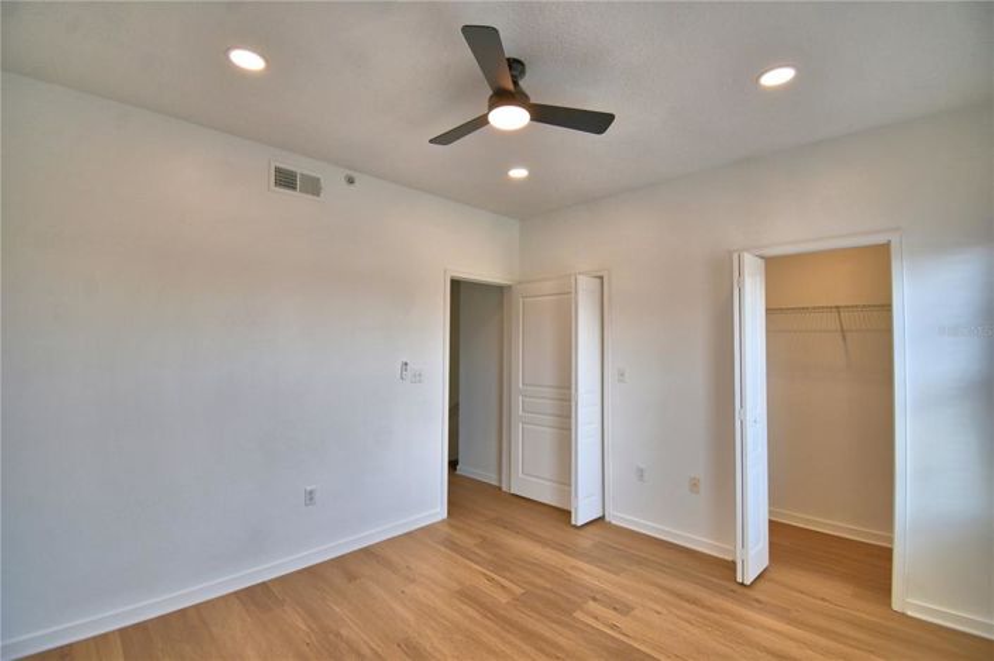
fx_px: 414
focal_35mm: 15
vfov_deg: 77.2
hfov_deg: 100.4
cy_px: 330
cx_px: 497
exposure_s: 1/200
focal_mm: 10
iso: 200
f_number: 4.5
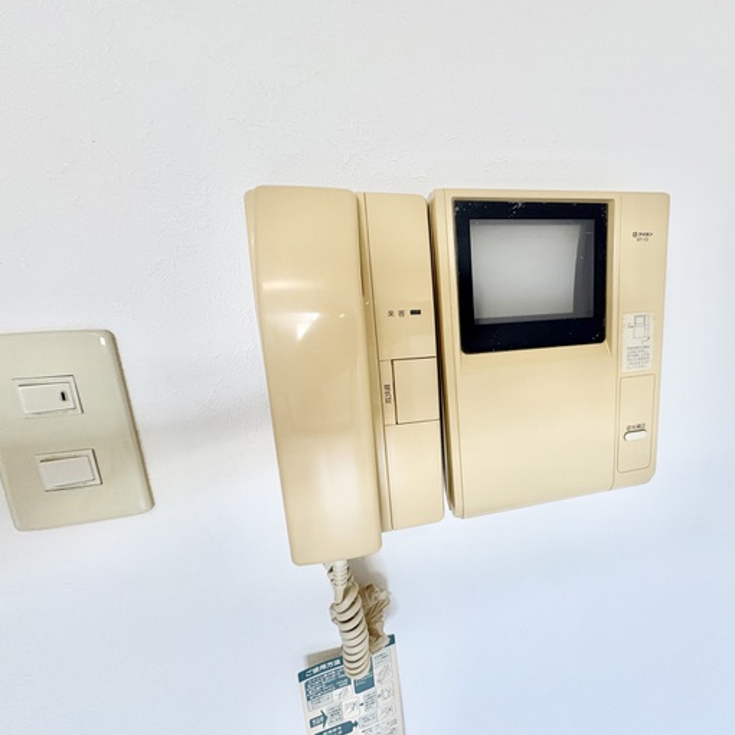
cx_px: 490
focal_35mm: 17
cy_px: 375
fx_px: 408
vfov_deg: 84.0
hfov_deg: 81.2
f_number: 2.2
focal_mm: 2.22
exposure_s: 1/109
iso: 200
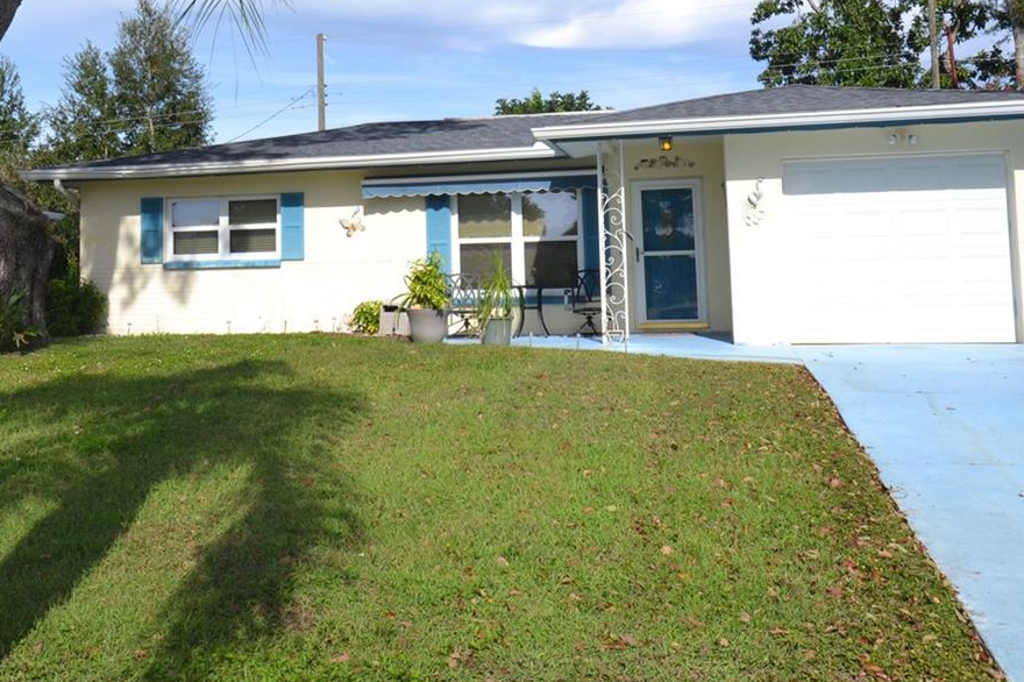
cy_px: 180
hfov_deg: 47.3
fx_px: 1163
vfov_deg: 32.1
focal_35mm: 41
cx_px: 424
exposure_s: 1/250
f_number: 8
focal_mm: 15
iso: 100
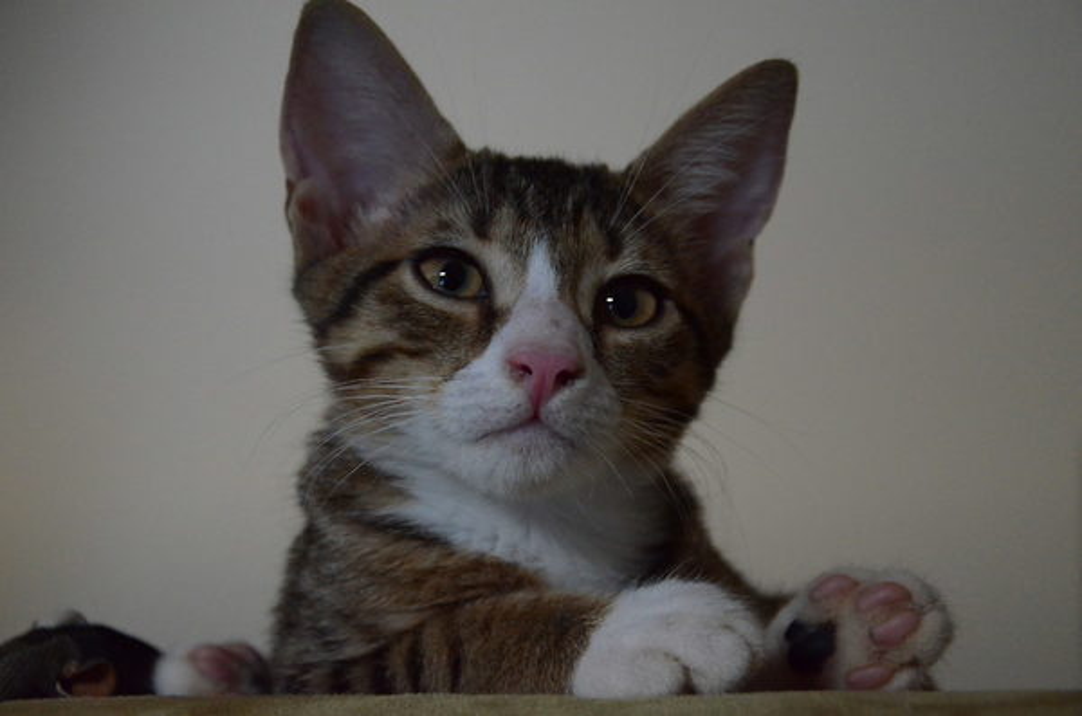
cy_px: 358
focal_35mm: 87
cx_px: 541
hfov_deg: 23.4
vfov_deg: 15.6
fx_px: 2609
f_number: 5
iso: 4000
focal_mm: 58
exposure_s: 1/60
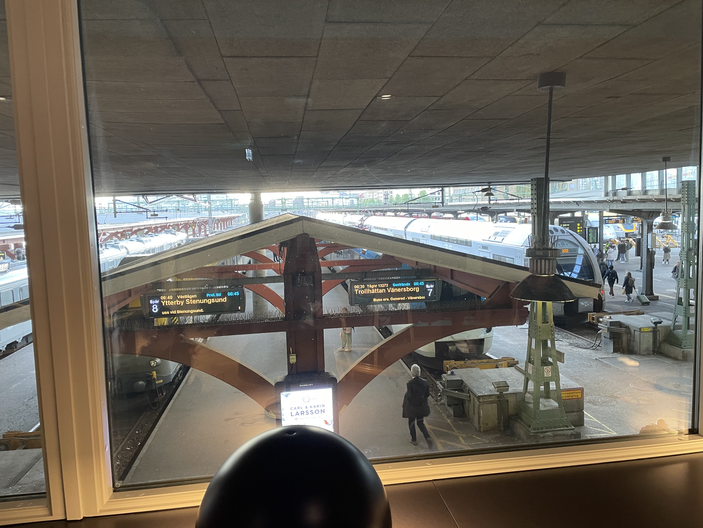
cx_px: 352
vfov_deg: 53.1
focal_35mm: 26
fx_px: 528
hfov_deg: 67.3
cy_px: 264
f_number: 1.6
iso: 160
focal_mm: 4.2
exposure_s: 1/50
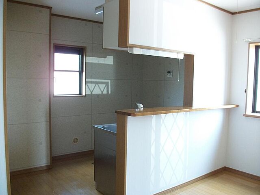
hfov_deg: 58.4
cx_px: 130
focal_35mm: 31
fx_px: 233
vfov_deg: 45.4
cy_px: 98
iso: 200
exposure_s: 1/23.6
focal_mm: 5.7
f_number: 2.9
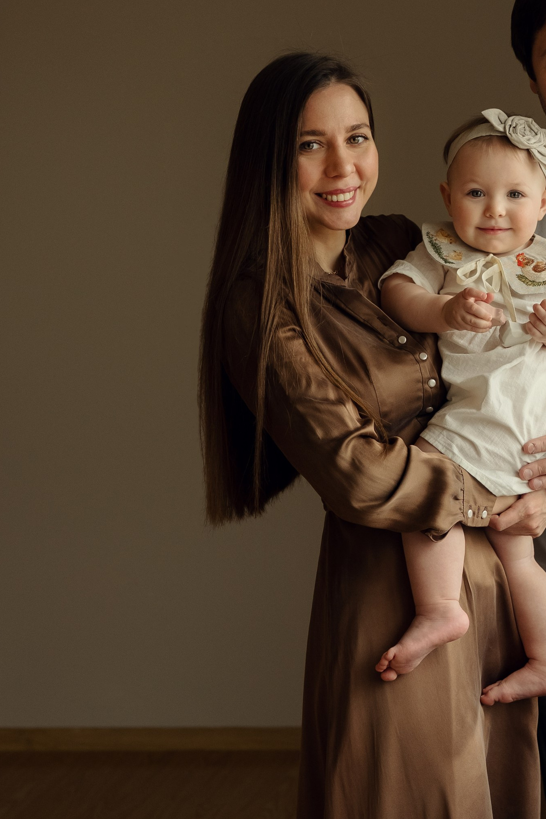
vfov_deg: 28.2
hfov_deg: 18.7
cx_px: 550
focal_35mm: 71
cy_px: 558
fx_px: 1615
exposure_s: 1/250
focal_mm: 35
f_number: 2.8
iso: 160
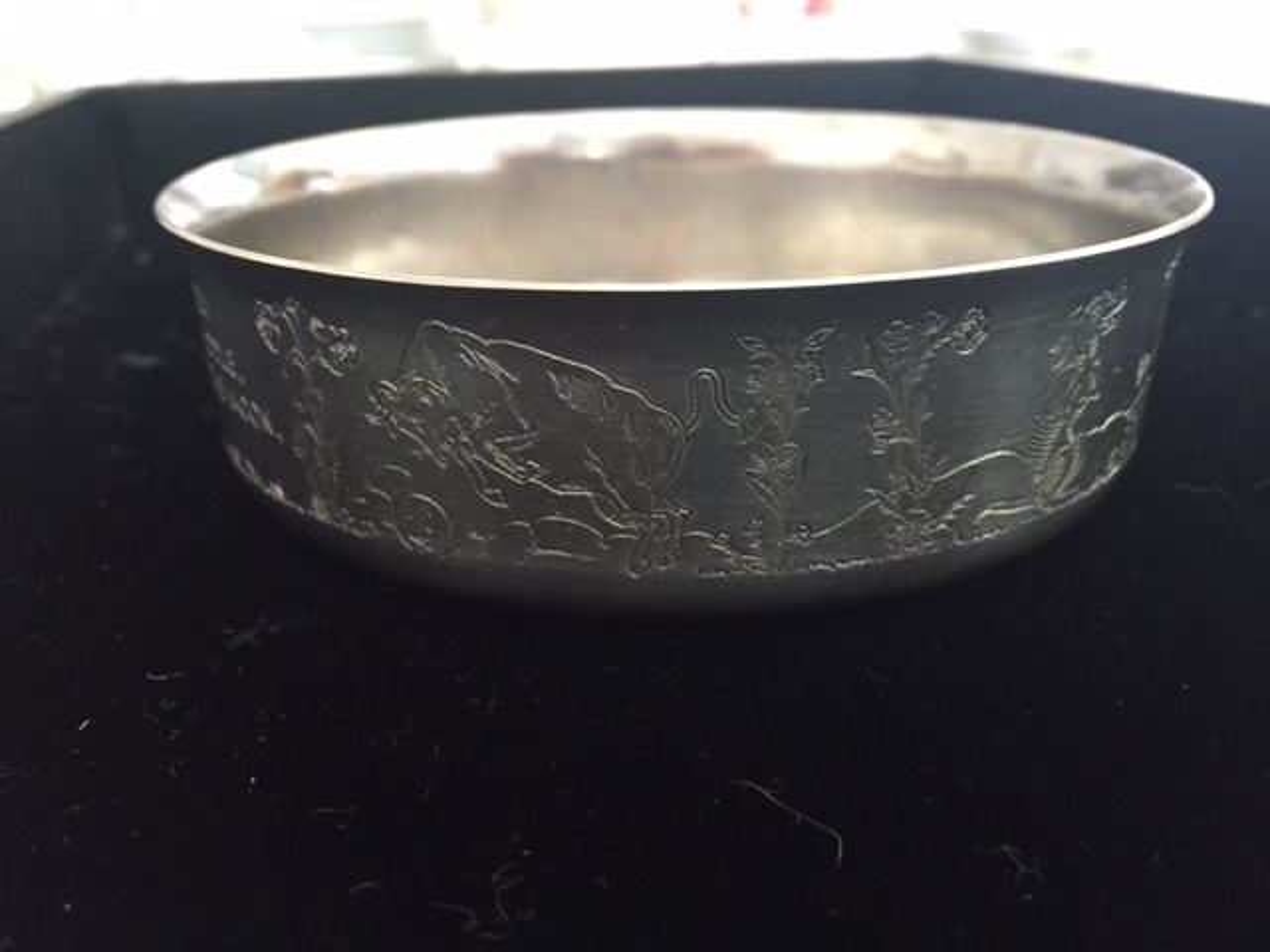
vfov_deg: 48.2
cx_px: 635
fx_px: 1064
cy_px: 476
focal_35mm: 29
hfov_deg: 61.7
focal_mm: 4.15
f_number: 2.2
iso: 250
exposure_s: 1/20
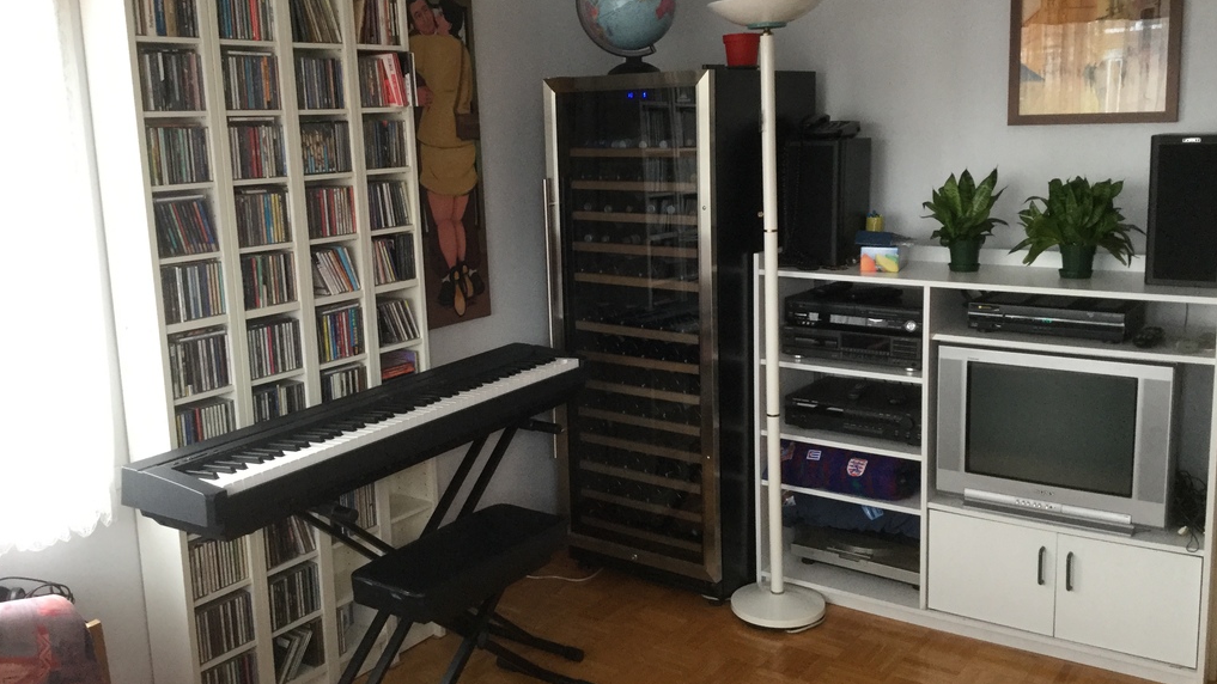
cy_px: 299
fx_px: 1097
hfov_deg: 58.0
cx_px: 607
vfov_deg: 34.6
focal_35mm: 34
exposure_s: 1/30
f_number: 2.4
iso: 100
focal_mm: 3.3
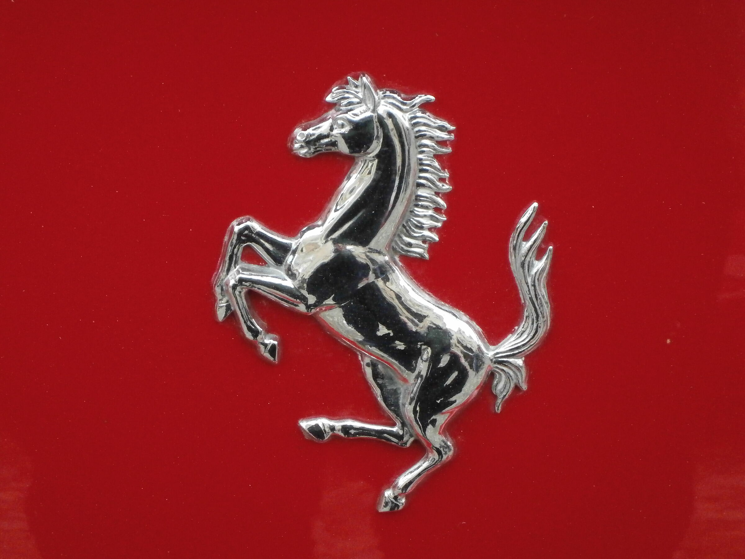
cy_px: 280
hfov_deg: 17.7
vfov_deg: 13.3
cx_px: 372
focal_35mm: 111
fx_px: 2389
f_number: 5.8
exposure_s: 1/320
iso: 800
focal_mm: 19.6
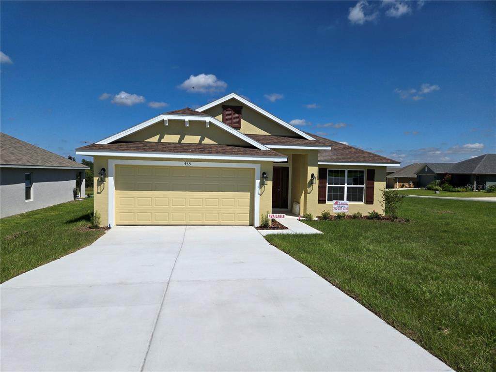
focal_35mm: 23
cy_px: 186
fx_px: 330
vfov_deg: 58.9
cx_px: 248
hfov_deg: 73.9
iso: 25
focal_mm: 5.4
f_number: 1.8
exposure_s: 1/4364
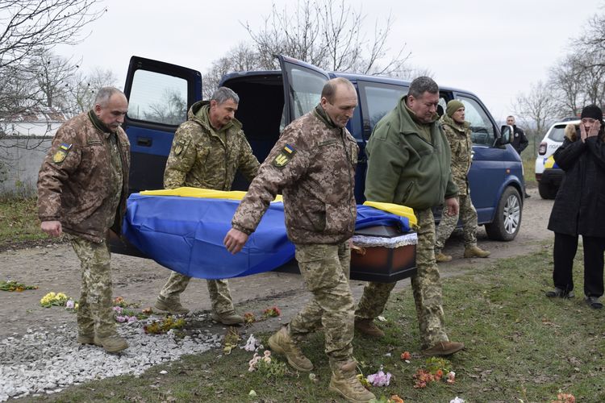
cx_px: 302
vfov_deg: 26.5
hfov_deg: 38.9
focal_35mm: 51
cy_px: 202
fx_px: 857
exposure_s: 1/250
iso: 400
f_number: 8
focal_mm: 34
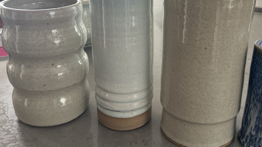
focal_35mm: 41
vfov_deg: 28.9
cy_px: 55
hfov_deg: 49.1
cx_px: 155
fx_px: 285
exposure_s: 1/85
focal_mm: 6.86
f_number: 1.78
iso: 250
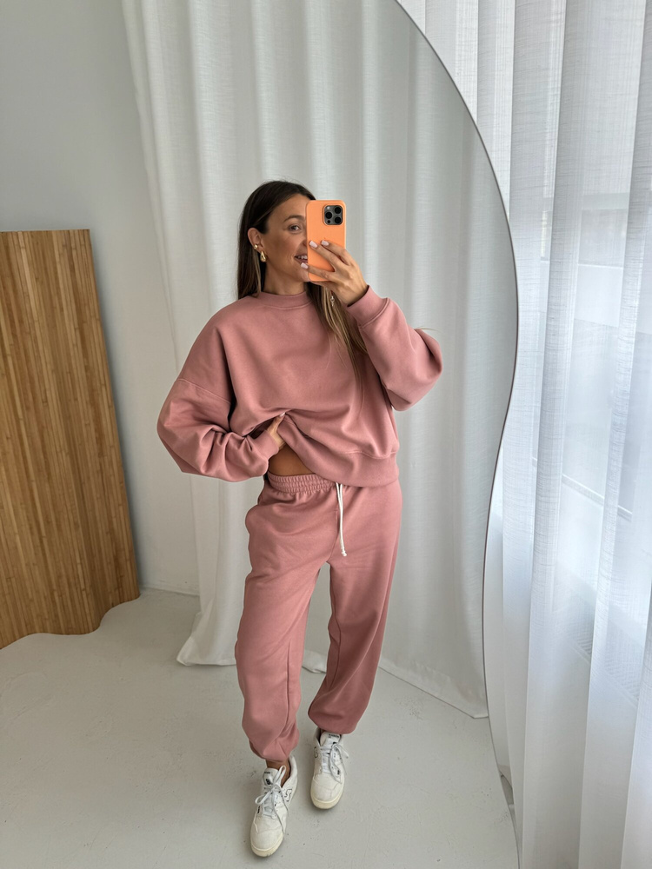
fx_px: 603
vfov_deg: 71.6
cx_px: 326
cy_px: 434
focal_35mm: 24
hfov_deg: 56.8
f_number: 1.78
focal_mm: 6.86
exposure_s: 1/256
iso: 64
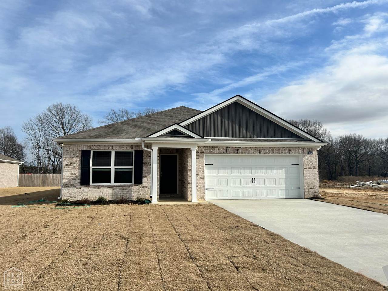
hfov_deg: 67.3
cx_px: 194
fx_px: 291
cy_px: 146
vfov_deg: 53.1
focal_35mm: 26
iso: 50
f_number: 1.5
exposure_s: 1/6993
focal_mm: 5.7
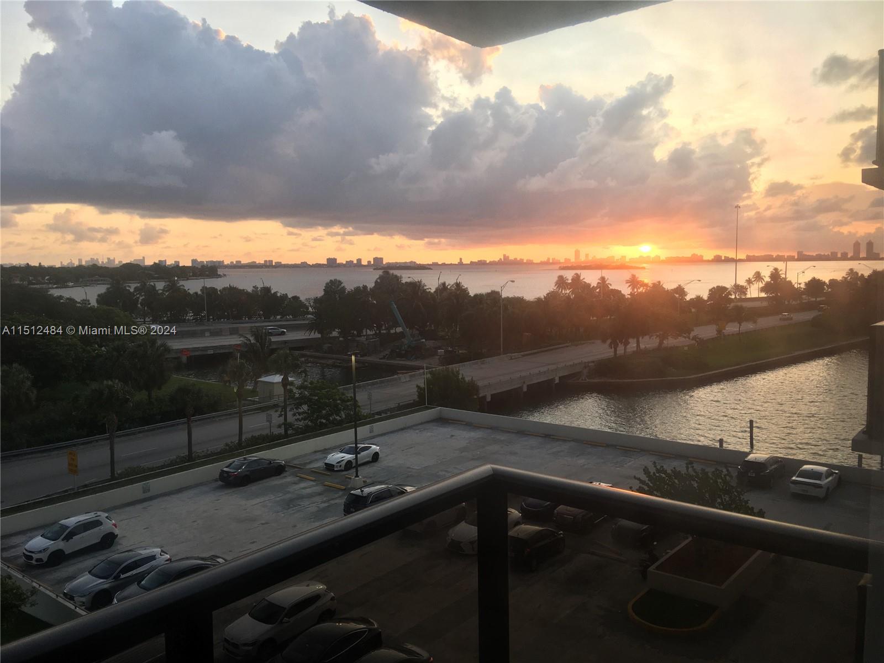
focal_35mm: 29
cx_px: 442
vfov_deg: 48.2
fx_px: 741
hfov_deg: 61.7
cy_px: 332
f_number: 2.2
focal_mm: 4.15
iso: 32
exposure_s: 1/120
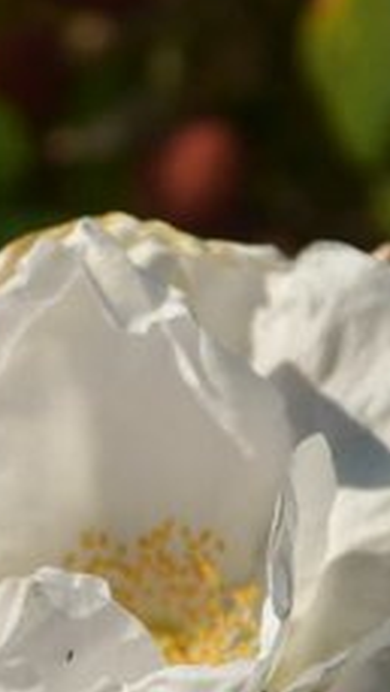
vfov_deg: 4.4
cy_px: 613
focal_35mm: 491
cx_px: 151
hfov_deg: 2.5
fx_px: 9017
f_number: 4
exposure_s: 1/800
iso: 100
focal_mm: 70
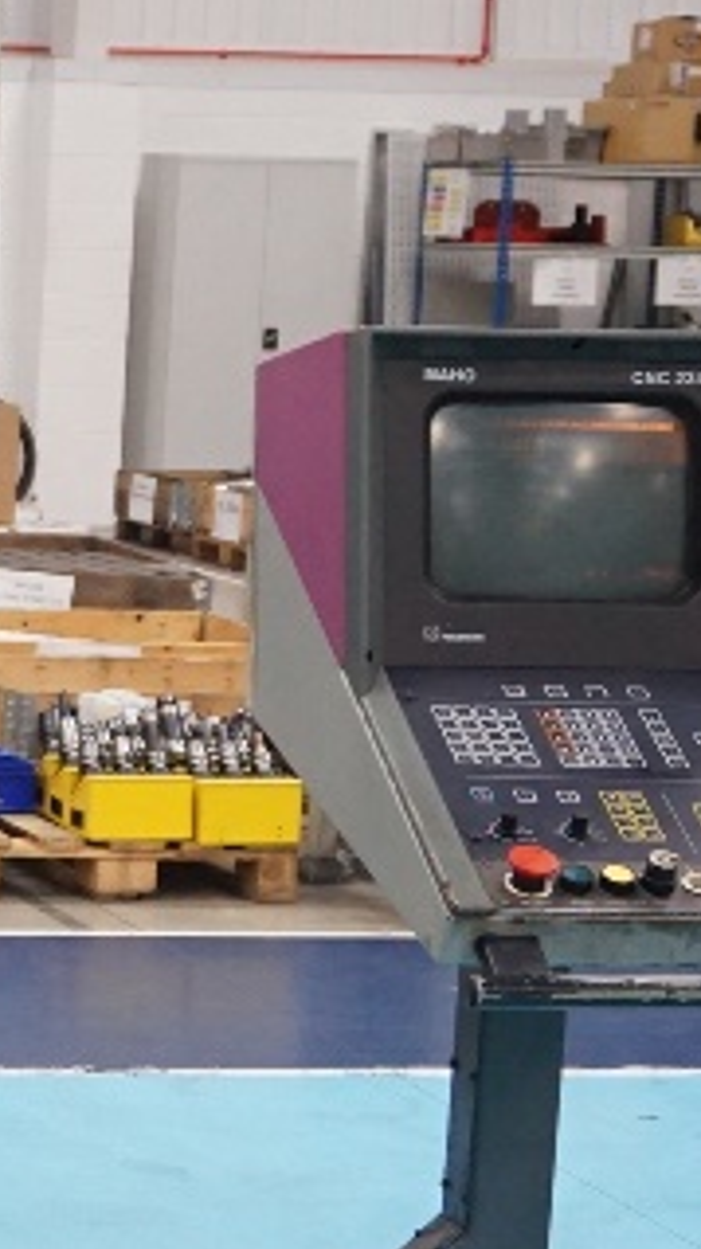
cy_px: 624
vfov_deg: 19.3
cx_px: -865
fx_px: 3675
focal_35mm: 111
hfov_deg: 9.8
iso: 1600
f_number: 4
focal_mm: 22
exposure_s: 1/160
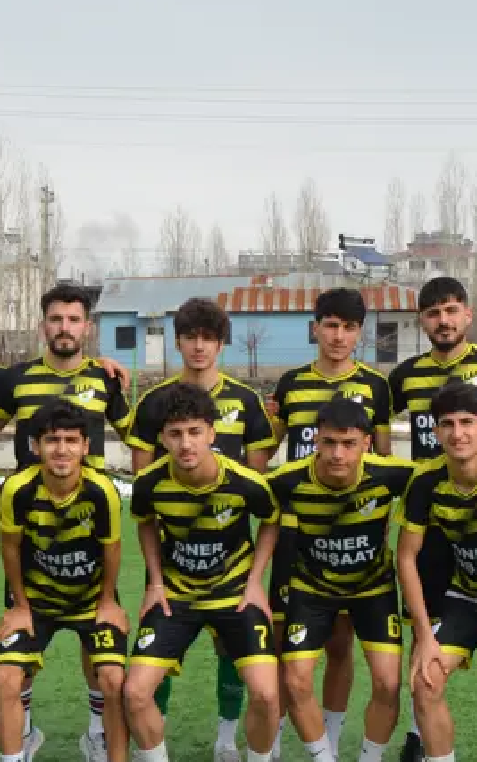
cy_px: 458
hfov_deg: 16.5
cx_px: 163
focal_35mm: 79
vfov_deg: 26.1
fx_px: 1643
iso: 110
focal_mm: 26
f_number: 8
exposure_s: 1/250
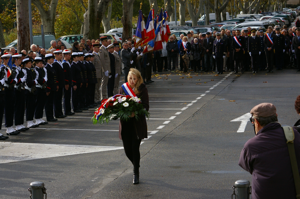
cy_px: 100
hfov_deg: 18.2
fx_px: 937
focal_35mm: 112
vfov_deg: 12.2
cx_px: 150
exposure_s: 1/350
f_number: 9.5
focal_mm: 75
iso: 400
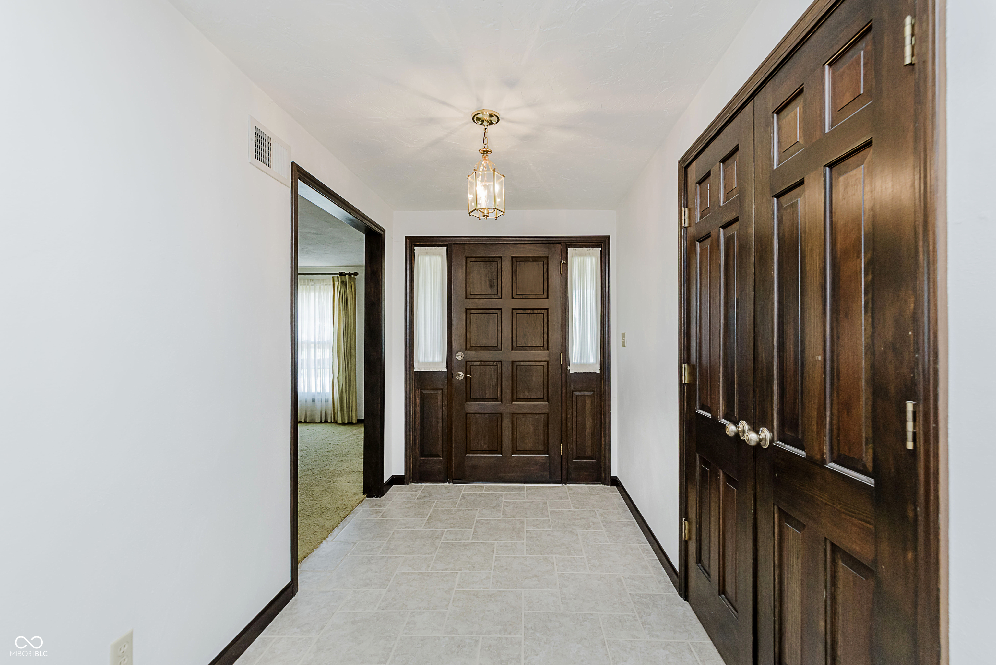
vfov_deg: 77.4
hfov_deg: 100.4
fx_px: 415
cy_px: 332
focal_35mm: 15
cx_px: 498
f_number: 5.6
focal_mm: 15
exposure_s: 1/40
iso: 320
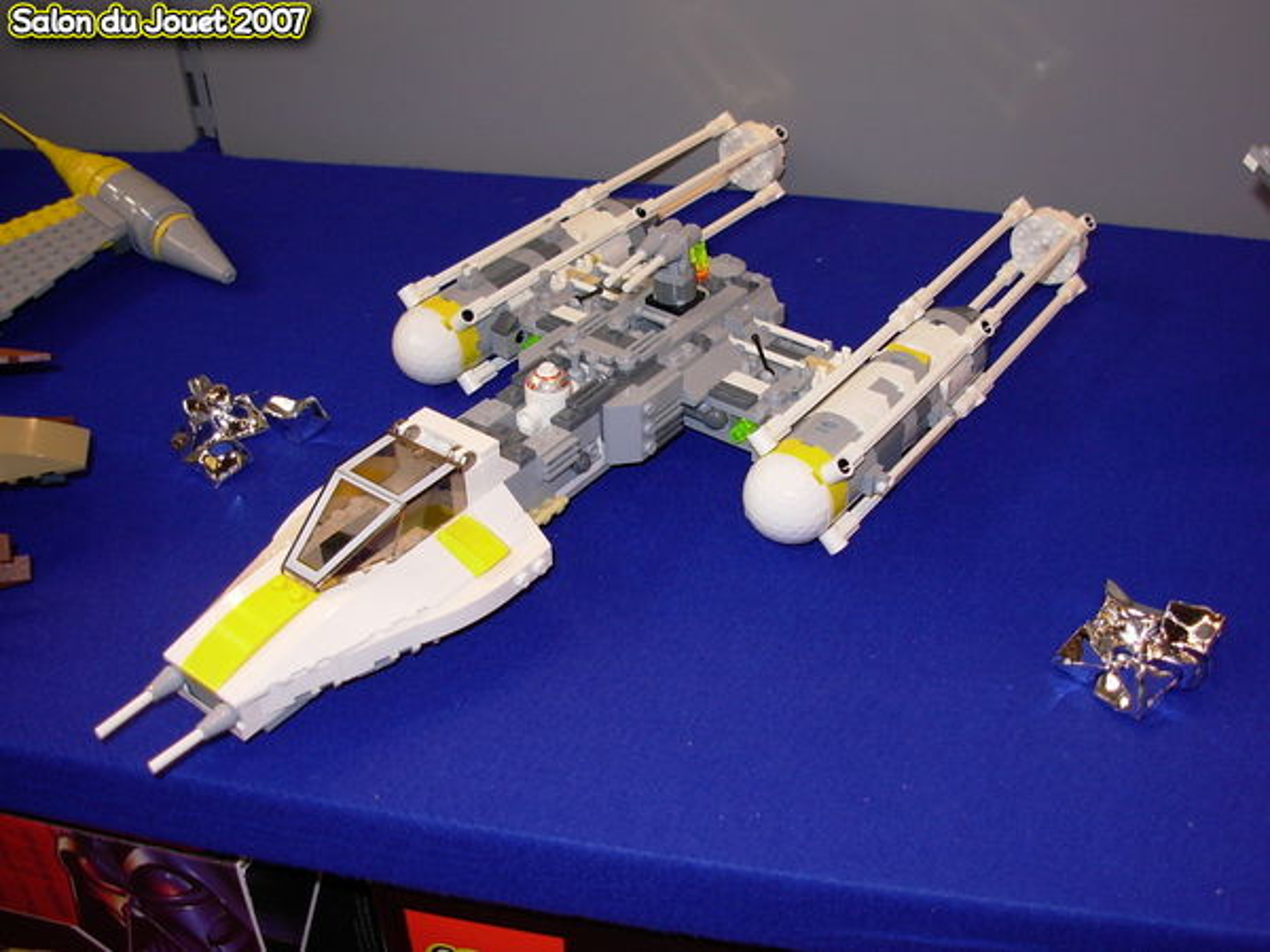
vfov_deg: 37.7
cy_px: 476
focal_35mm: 38
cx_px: 635
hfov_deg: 49.0
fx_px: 1394
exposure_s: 1/32
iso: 50
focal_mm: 6.3
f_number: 2.9
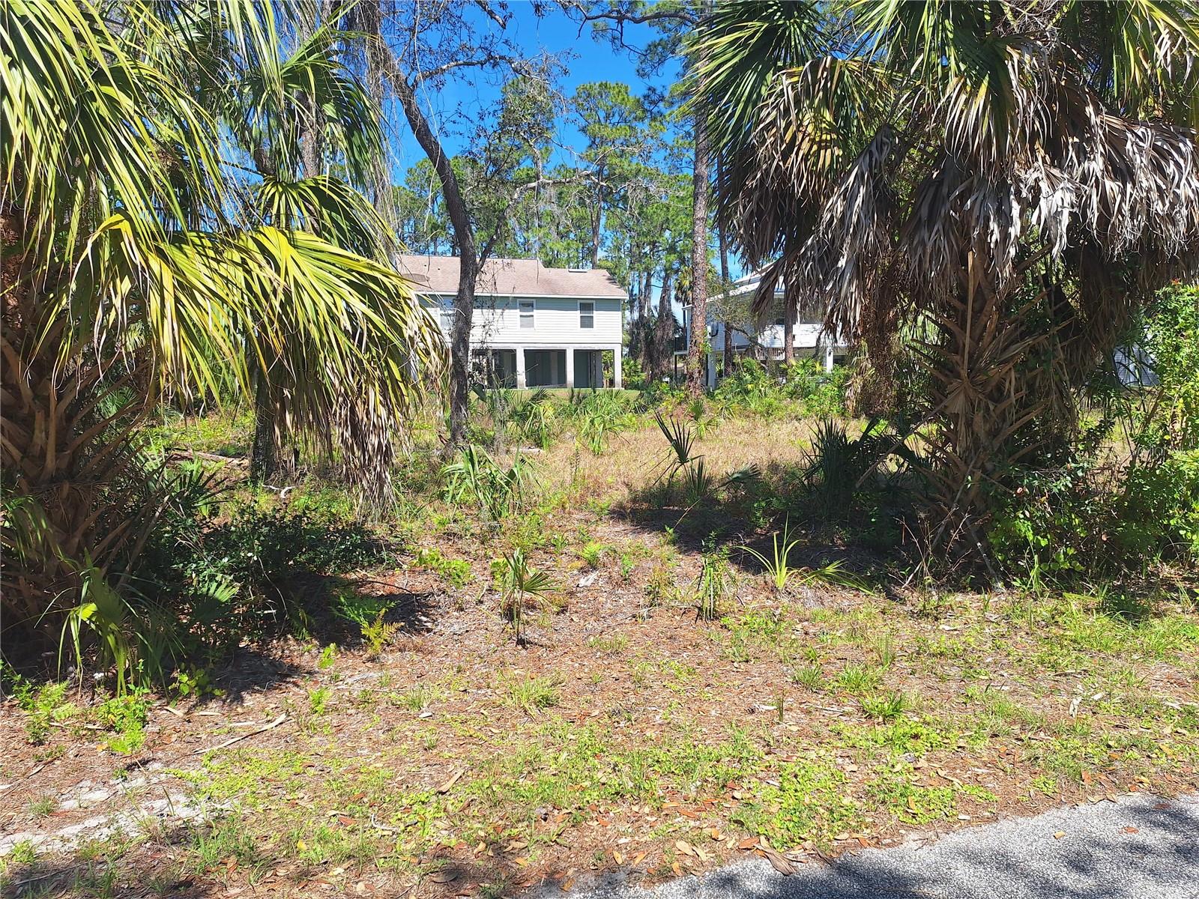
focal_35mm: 23
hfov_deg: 73.9
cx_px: 600
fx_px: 797
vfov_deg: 58.9
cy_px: 450
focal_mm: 5.54
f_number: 1.8
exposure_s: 1/1961
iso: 40
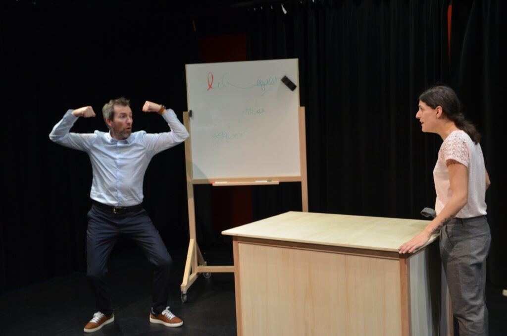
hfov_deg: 46.5
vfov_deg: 31.7
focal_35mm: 42
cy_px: 168
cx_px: 254
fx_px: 590
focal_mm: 28
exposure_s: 1/60
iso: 800
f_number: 4
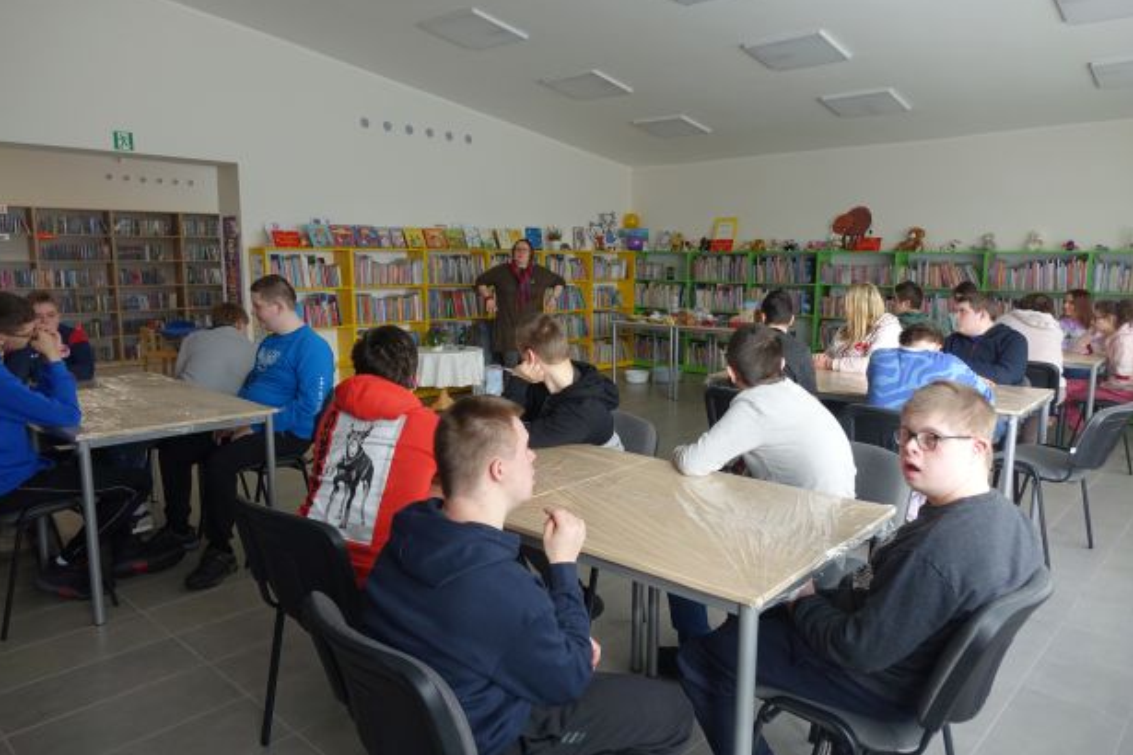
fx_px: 787
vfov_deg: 51.3
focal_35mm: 25
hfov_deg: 71.5
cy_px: 382
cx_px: 560
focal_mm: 8.8
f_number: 2.8
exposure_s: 1/80
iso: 125
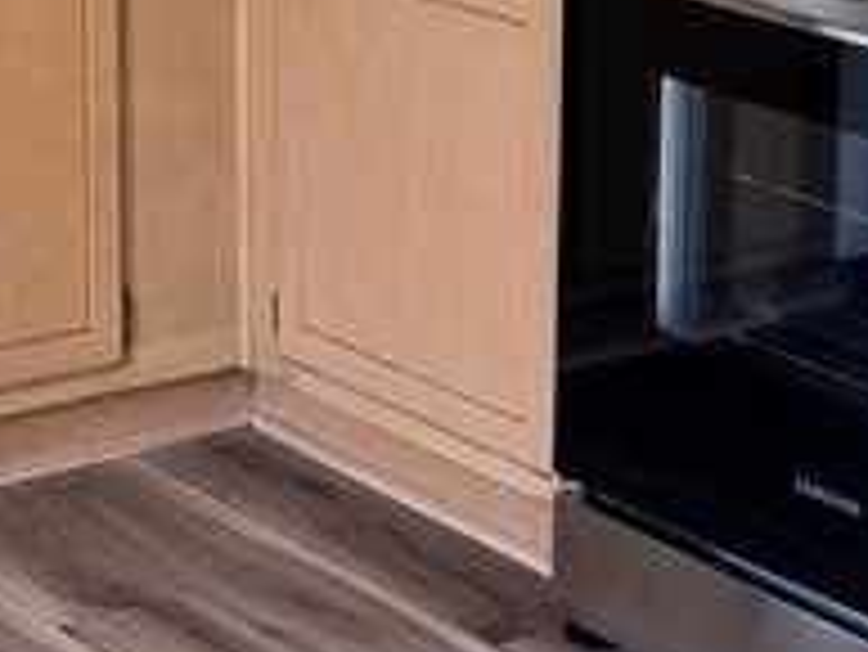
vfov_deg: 10.4
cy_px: -364
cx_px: -148
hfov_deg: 13.9
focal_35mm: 138
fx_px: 3463
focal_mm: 5.7
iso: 64
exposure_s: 1/60
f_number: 1.5
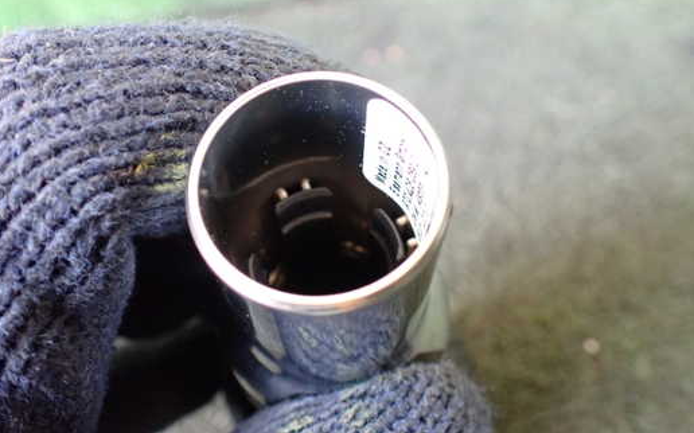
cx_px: 308
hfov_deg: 52.7
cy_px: 199
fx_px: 700
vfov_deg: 34.4
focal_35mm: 37
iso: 800
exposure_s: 1/60
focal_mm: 5.4
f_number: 2.3
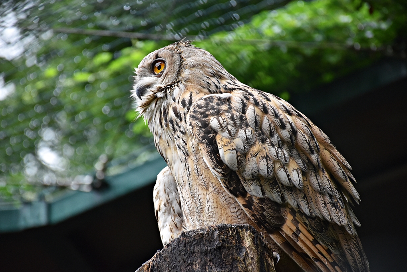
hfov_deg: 9.7
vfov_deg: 6.5
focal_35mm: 211
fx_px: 2386
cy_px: 136
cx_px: 204
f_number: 5.6
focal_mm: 140
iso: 1000
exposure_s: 1/500
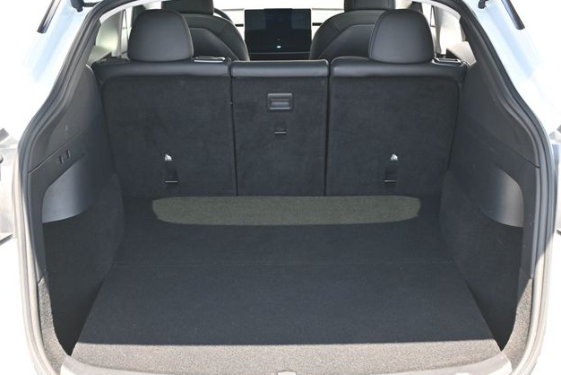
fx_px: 752
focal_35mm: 48
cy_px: 189
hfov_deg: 40.9
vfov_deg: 28.0
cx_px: 281
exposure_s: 1/125
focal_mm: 31.5
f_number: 5
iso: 450
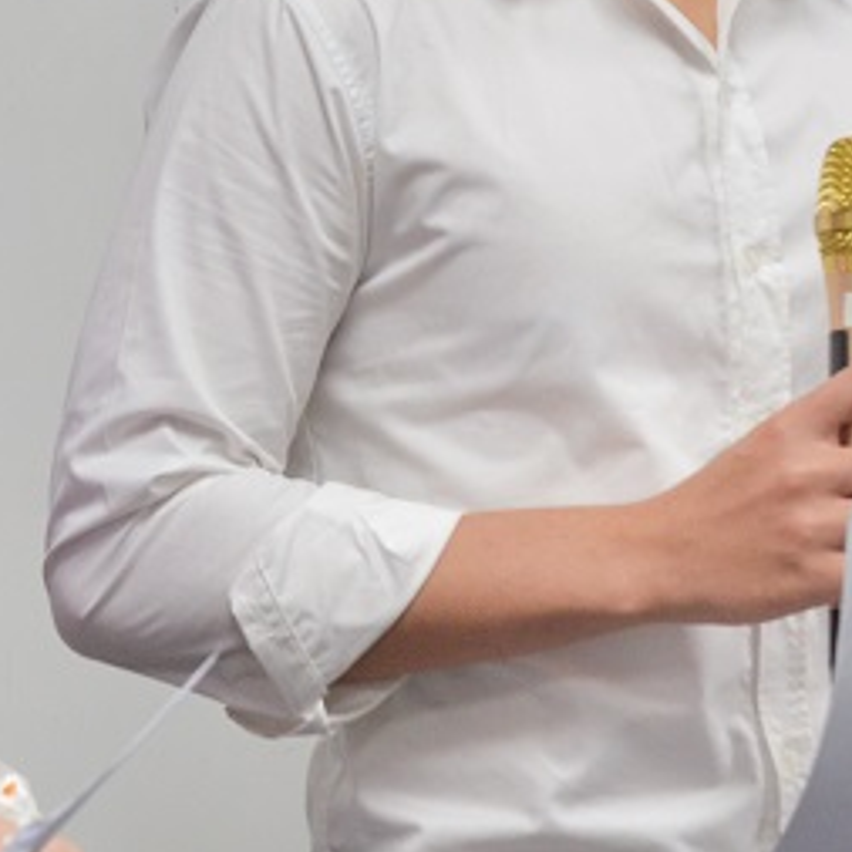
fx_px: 4483
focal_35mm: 161
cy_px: 157
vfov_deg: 10.8
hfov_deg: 10.8
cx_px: 98
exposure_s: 1/180
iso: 1600
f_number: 4.8
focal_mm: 48
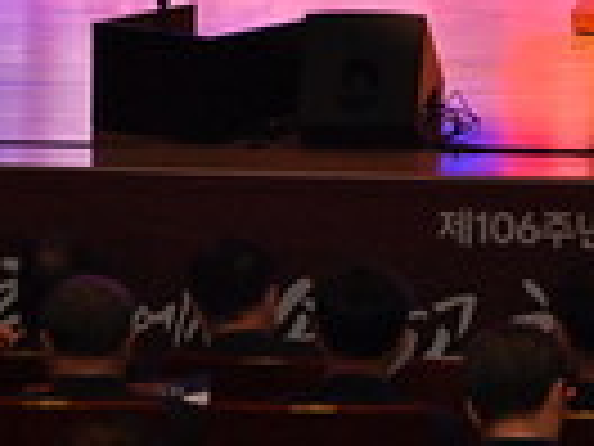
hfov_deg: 6.4
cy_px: -446
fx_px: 5234
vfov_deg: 4.8
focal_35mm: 305
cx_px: 756
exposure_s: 1/250
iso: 2000
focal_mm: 70
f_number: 8
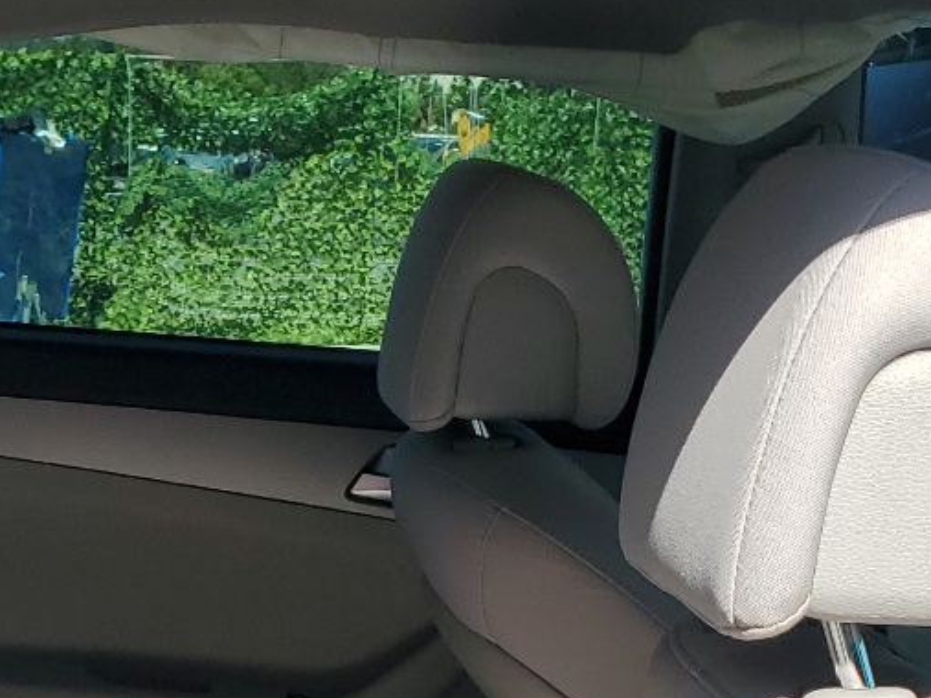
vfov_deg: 16.3
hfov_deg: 23.4
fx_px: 2205
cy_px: 1060
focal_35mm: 82
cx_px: 145
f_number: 1.5
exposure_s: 1/1667
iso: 50
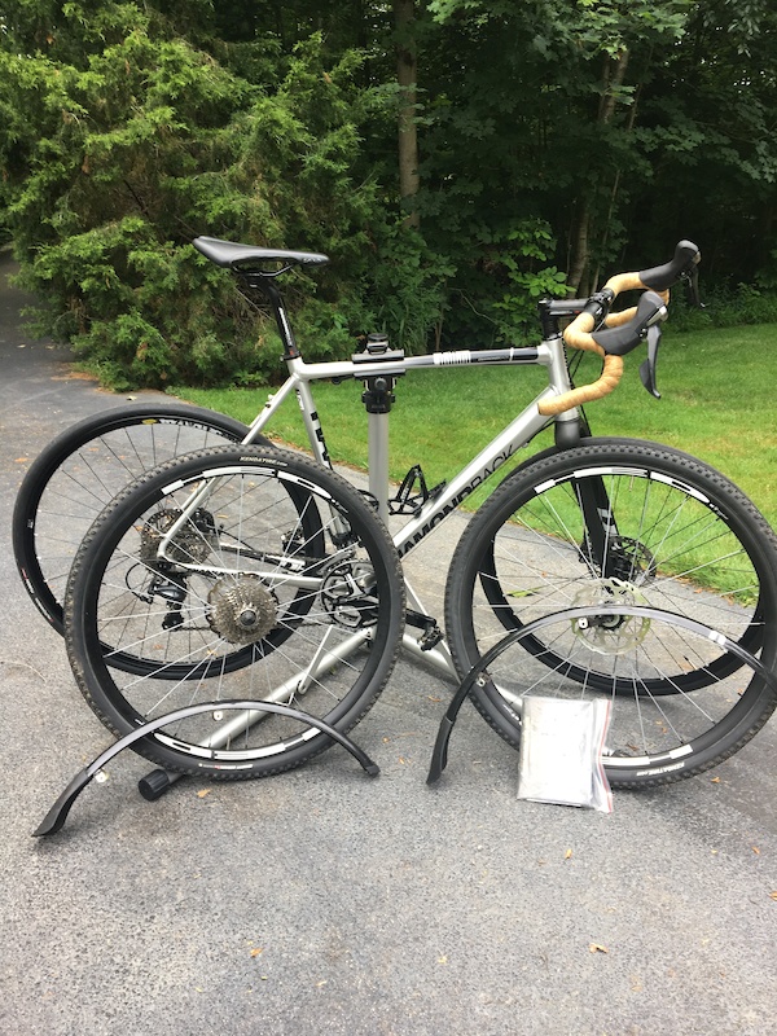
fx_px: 868
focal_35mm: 29
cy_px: 518
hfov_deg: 48.2
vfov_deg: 61.7
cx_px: 388
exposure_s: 1/60
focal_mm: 4.15
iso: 25
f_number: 2.2
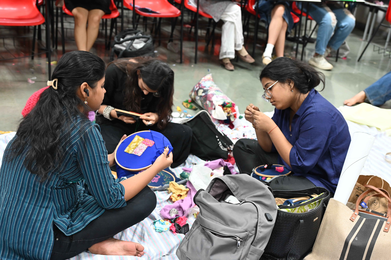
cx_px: 196
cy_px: 130
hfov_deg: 44.5
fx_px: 478
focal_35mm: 44
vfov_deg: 30.5
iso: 3200
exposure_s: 1/80
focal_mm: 44
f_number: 4
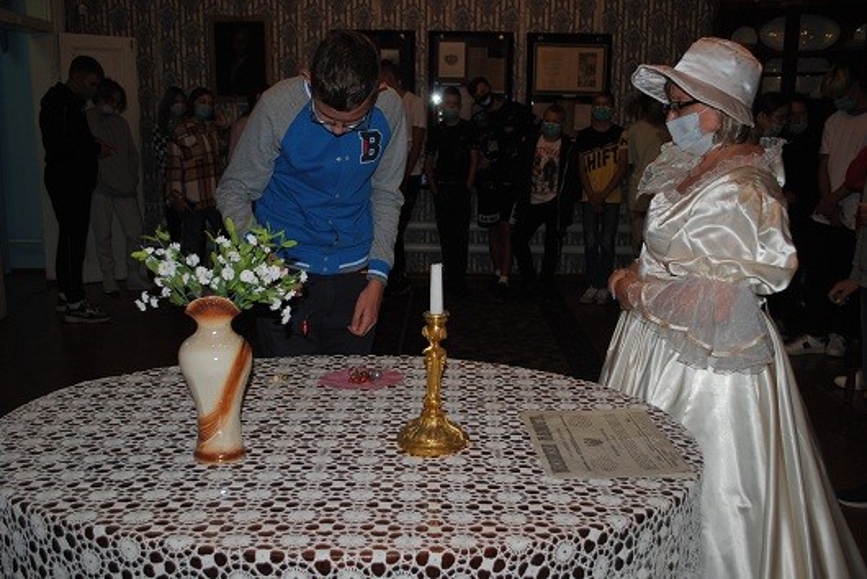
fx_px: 795
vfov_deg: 40.0
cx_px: 434
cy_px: 290
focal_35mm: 33
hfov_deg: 57.2
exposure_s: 1/60
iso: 200
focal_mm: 22
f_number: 4
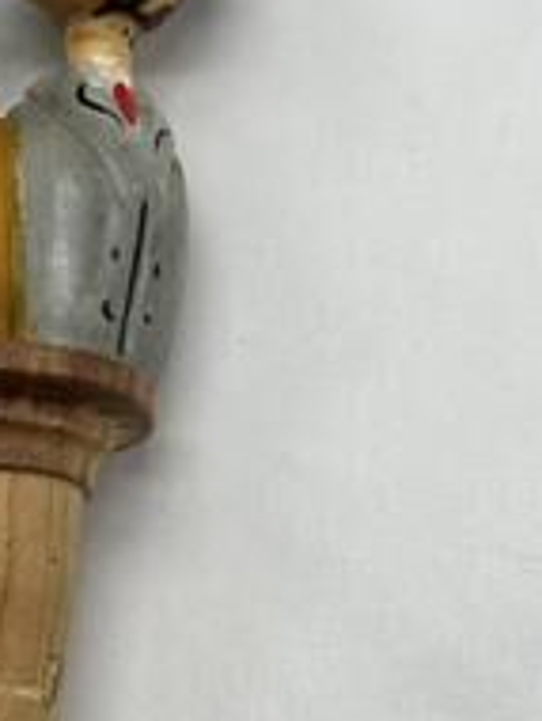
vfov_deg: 20.4
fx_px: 2000
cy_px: 323
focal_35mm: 96
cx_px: 34
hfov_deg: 15.2
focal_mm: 6.86
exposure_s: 1/823
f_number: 1.78
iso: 64
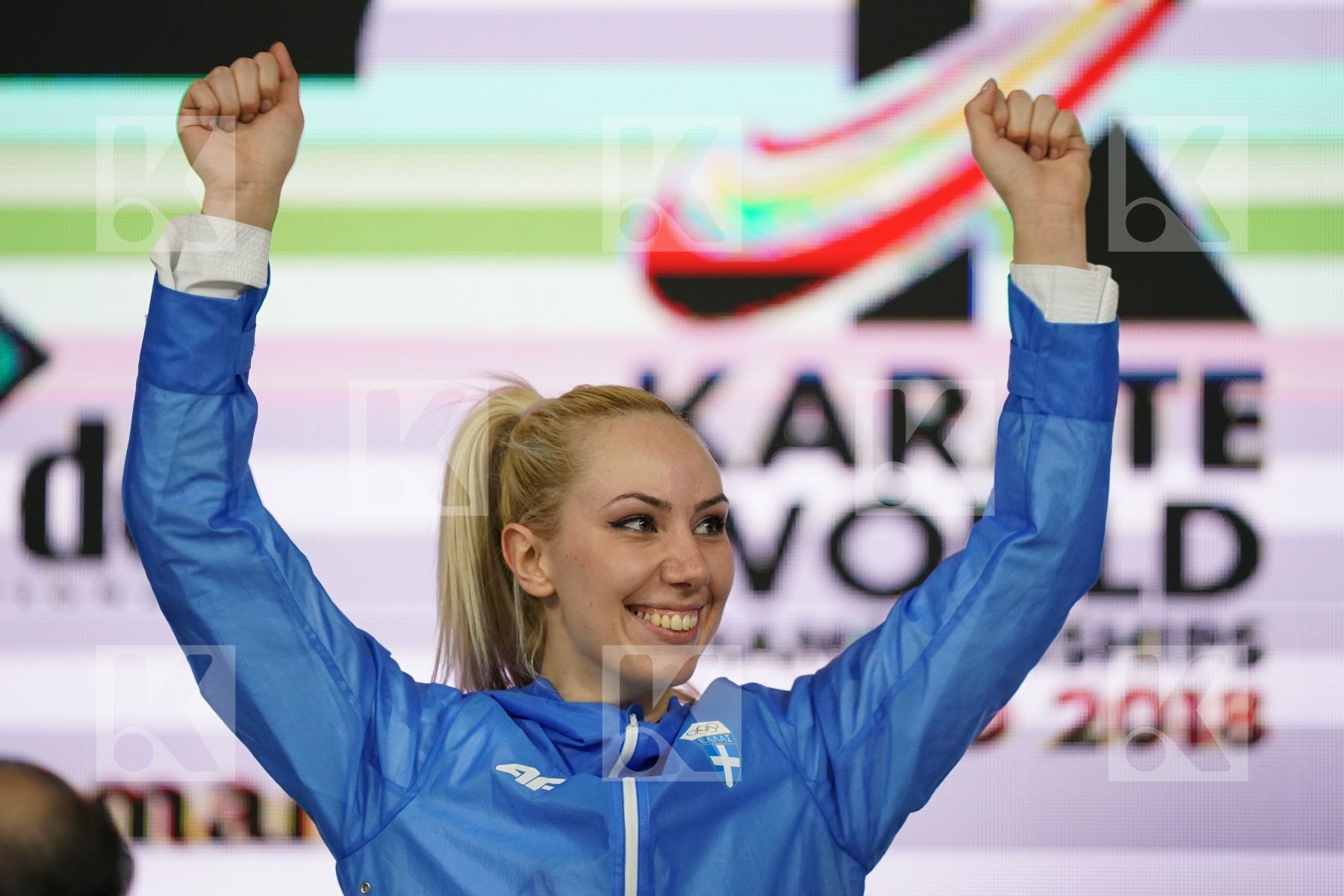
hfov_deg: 5.2
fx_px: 14932
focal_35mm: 400
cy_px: 448
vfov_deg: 3.4
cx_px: 672
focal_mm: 400
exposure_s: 1/500
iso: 3200
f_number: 2.8
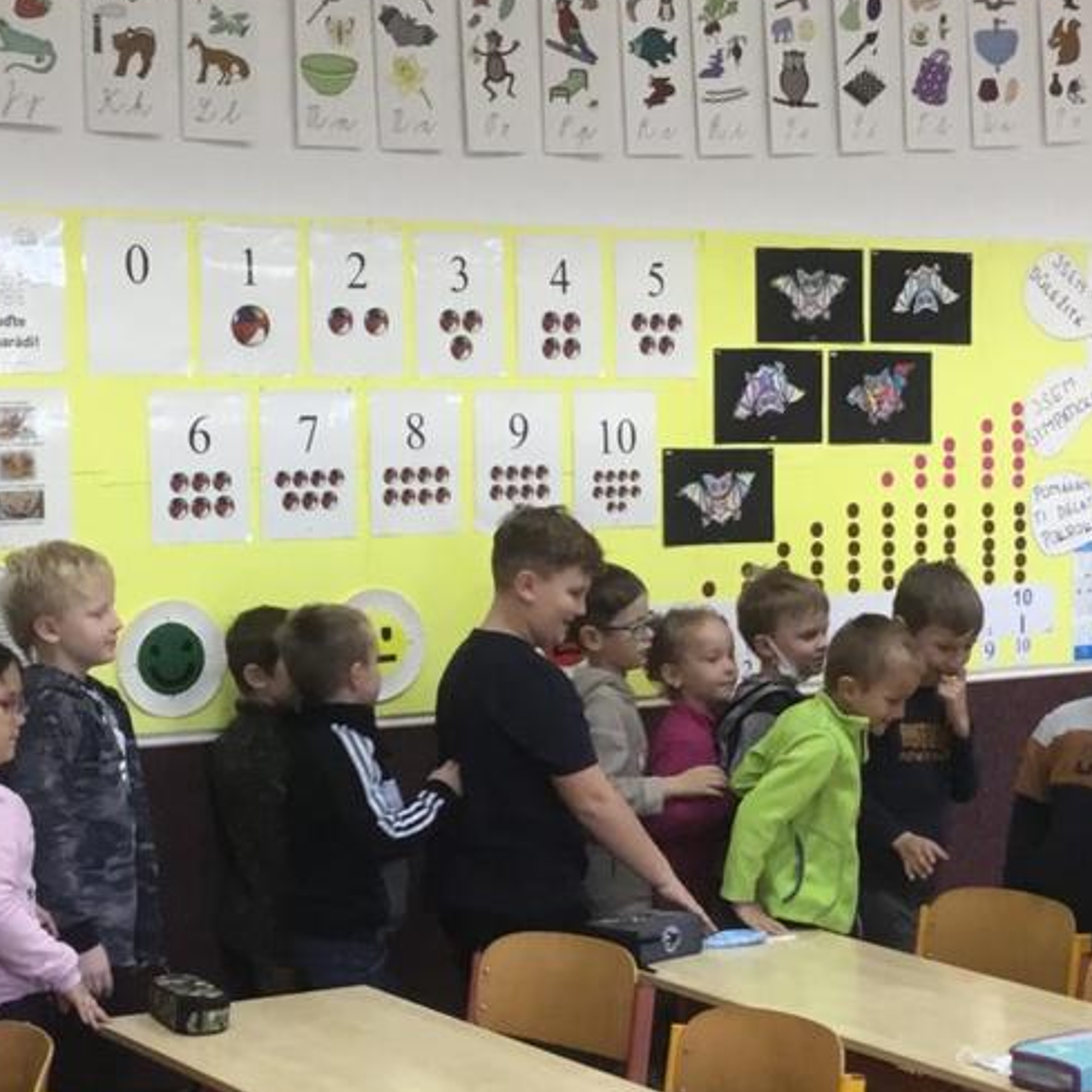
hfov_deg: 23.1
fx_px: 2677
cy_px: 659
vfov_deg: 23.0
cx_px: 574
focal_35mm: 75
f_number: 2.4
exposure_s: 1/33
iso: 80
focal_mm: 3.3
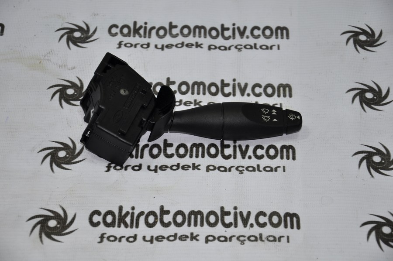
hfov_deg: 18.2
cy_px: 130
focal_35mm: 112
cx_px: 196
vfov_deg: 12.2
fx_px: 1227
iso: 200
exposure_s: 1/60
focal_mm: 75
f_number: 5.3
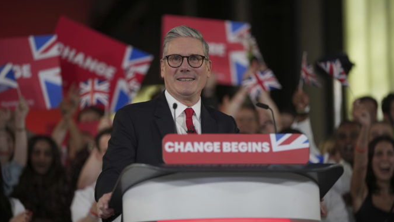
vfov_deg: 7.2
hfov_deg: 12.8
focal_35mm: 168
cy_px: 122
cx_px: 197
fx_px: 1755
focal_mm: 159
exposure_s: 1/400
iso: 1250
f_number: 2.8
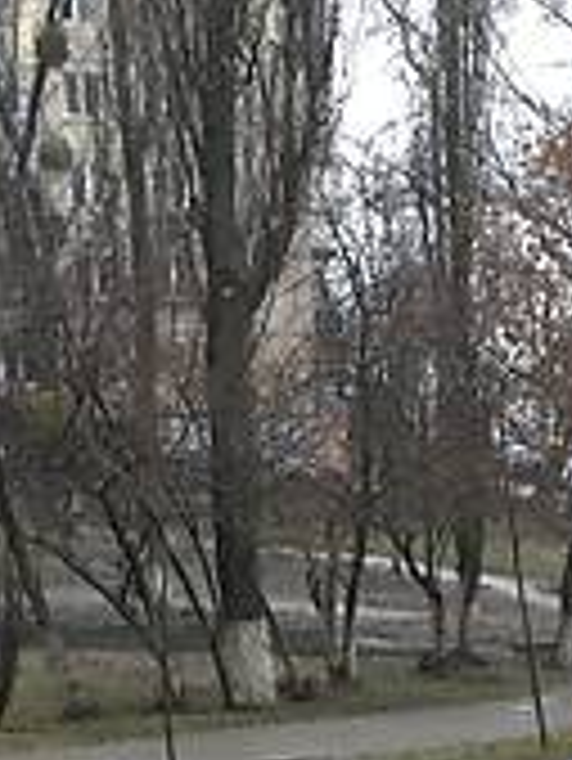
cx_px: 644
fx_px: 2266
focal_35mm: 103
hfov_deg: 14.0
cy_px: 1255
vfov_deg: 16.7
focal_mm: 4.2
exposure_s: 1/33
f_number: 2.2
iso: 160
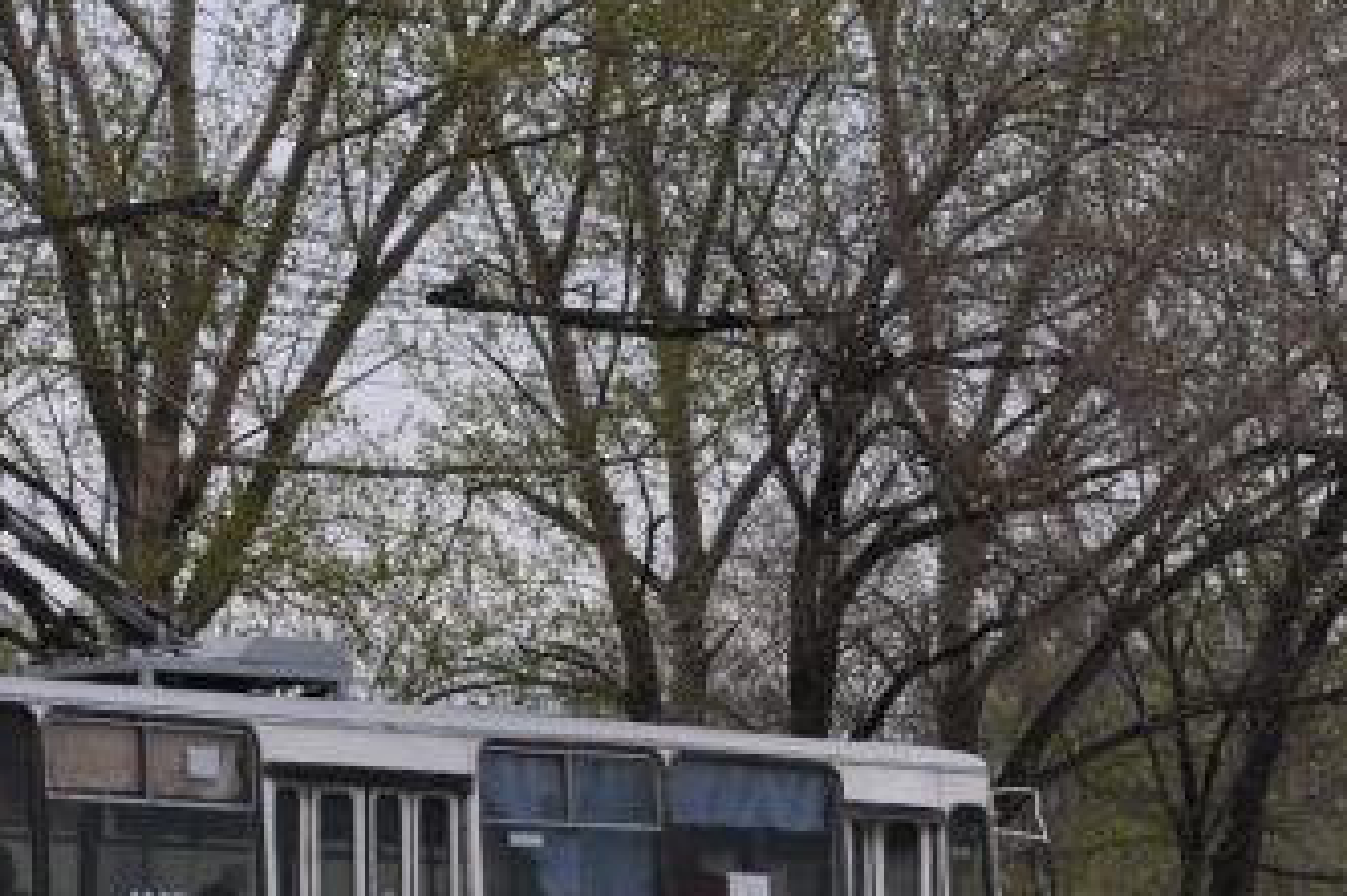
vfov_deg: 7.8
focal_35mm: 176
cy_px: 562
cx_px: 467
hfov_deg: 11.7
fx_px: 6582
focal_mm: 38
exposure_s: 1/160
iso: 200
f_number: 6.3
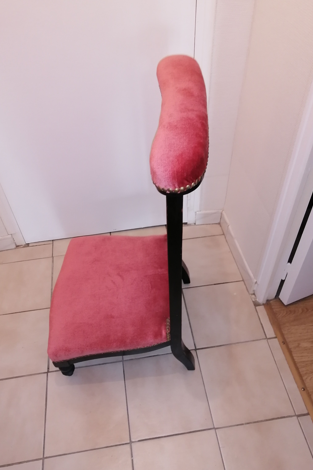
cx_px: 148
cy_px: 229
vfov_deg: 65.5
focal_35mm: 28
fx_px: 365
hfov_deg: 46.4
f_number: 1.8
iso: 250
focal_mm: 3.96
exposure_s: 1/33.3
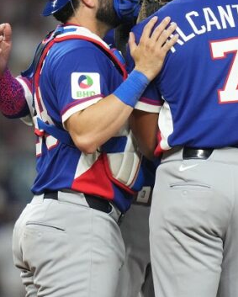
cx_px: 228
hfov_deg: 1.4
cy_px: 88
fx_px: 9567
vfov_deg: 1.8
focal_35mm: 1088
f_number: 3.2
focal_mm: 400
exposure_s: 1/2000
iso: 4000
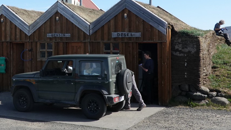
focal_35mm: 60
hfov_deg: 34.2
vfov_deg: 19.9
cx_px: 61
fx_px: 368
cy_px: 33
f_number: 8
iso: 640
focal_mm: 11.76
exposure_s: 1/1000
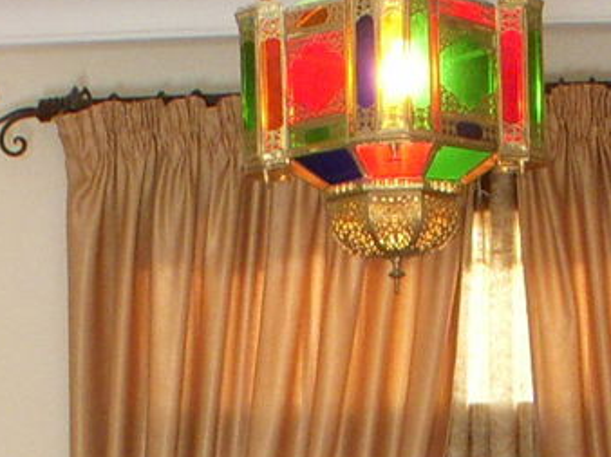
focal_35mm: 180
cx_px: 295
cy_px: 811
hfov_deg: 11.0
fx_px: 3175
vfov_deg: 8.0
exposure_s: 1/30
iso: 200
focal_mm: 6.3
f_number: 3.3
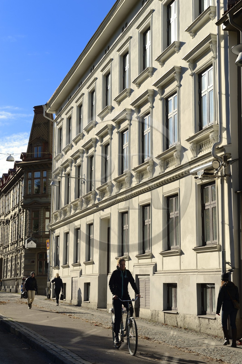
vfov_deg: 33.4
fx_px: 606
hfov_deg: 22.6
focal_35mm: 60
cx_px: 121
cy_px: 182
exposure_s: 1/320
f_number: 10
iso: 200
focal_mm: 60
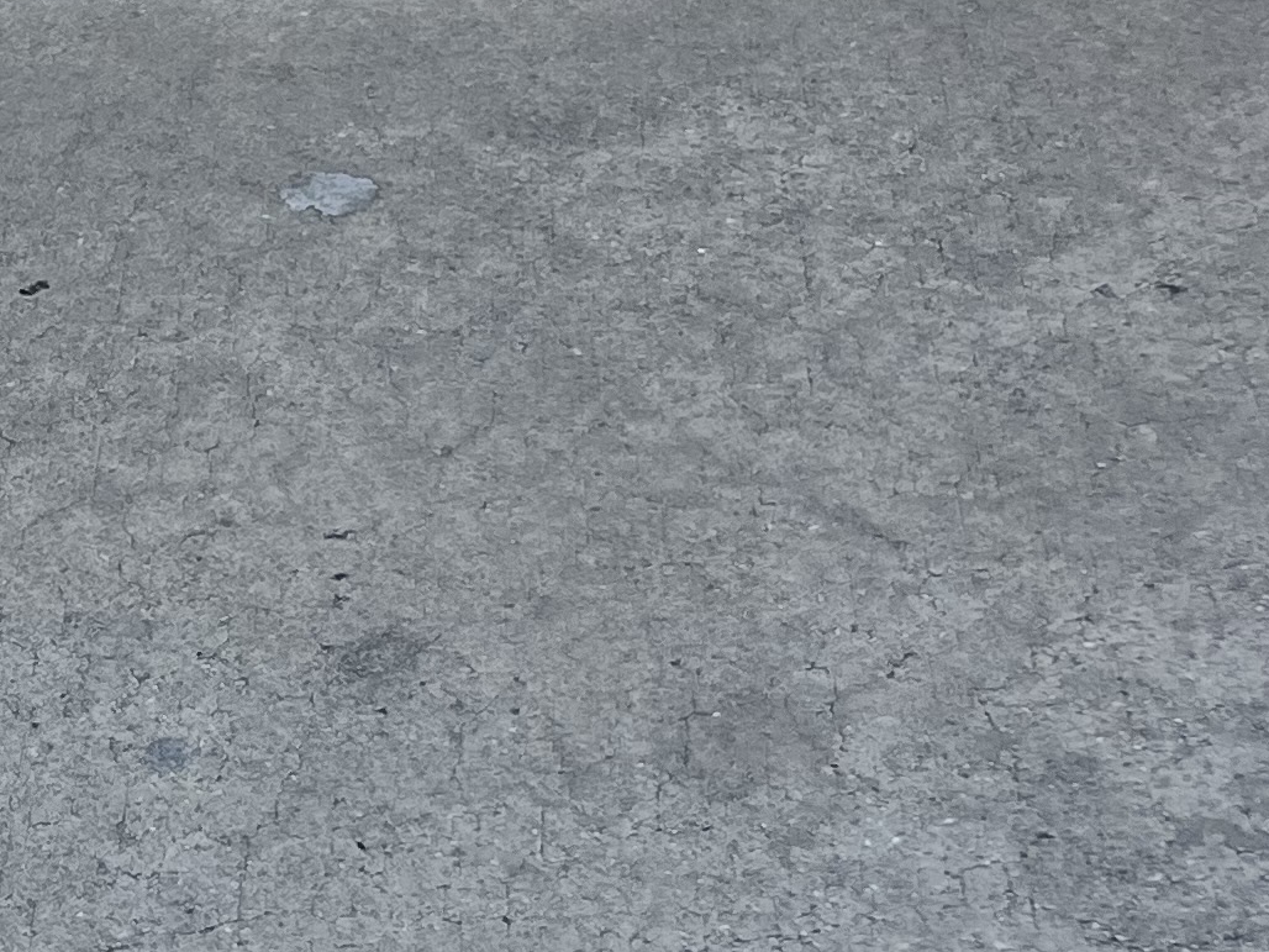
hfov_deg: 17.0
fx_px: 3739
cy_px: -43
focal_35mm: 102
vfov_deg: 14.2
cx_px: -770
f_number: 1.5
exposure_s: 1/780
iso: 50
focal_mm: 5.7
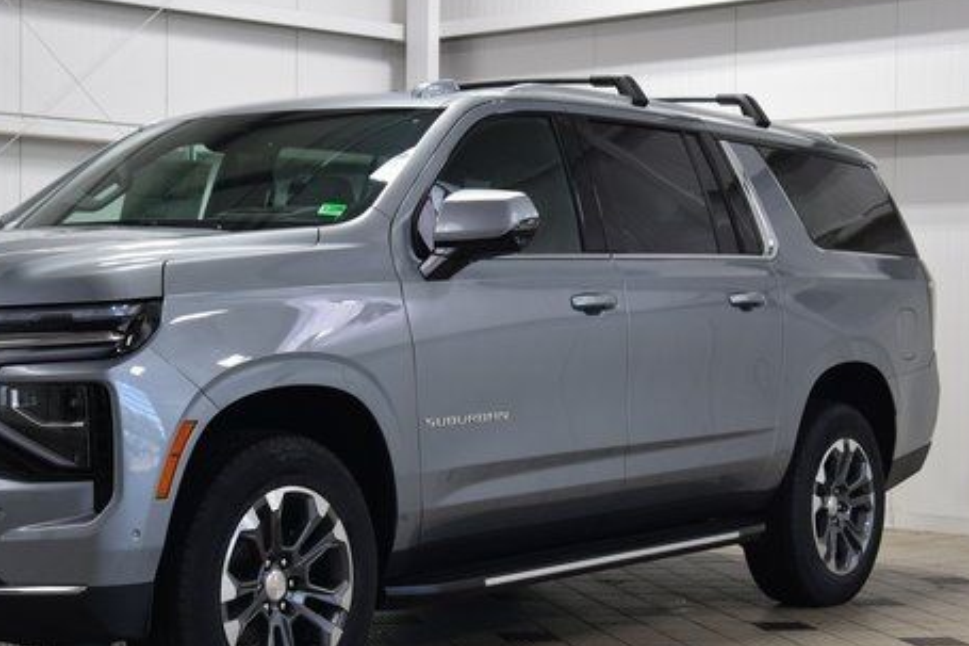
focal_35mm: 76
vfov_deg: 17.9
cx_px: 313
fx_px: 2045
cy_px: 393
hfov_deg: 26.5
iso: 400
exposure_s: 1/15
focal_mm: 36
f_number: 6.3
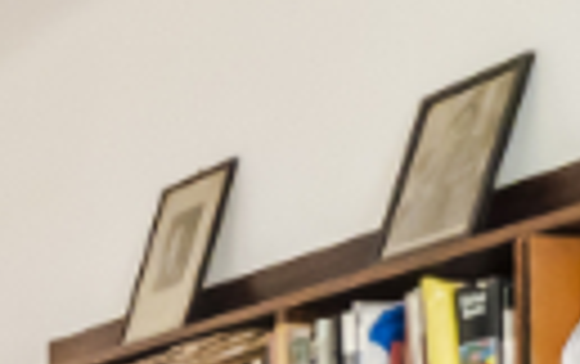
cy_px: 728
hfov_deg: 13.2
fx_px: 1820
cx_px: -832
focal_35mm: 115
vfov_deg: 10.5
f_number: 4
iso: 400
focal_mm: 7
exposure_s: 1/2.5
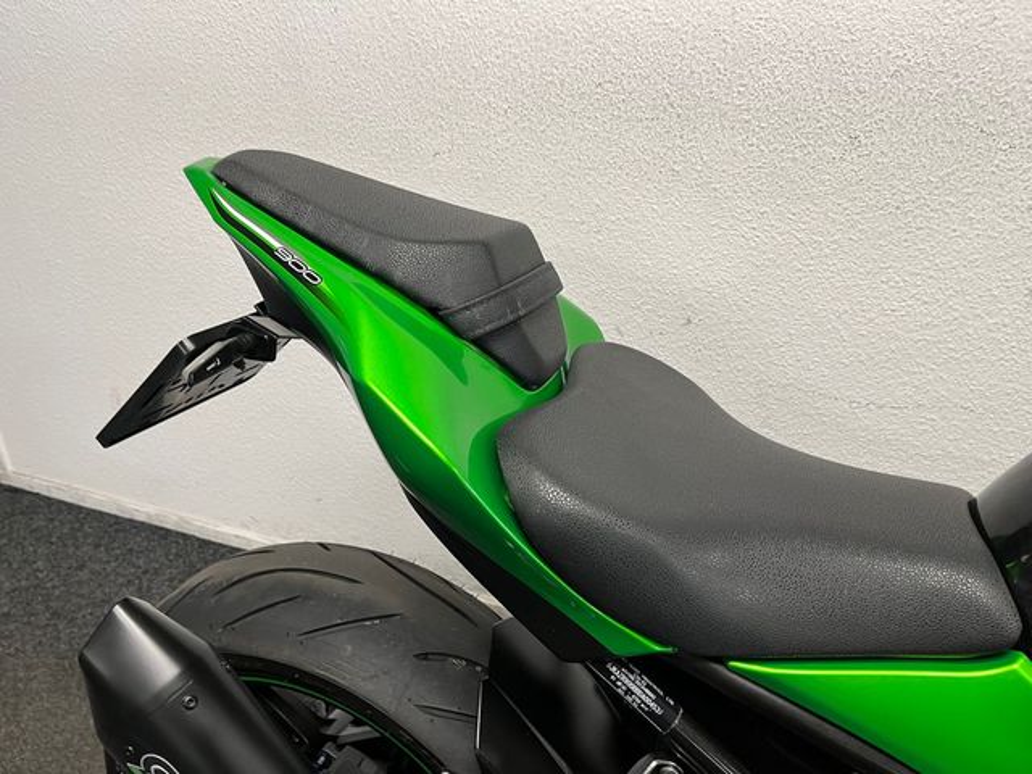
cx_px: 516
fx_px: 775
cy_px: 387
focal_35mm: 26
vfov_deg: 53.1
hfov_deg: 67.3
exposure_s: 1/50
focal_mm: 5.1
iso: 80
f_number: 1.6
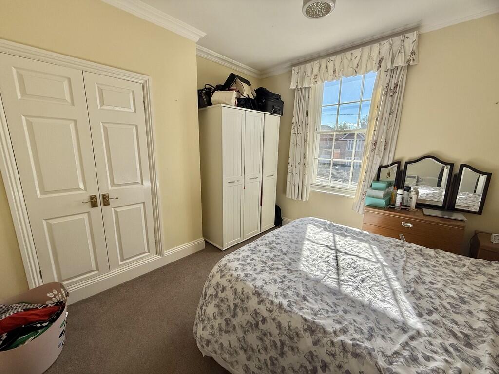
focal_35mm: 14
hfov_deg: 102.1
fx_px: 202
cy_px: 187
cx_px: 250
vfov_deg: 85.7
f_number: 2.2
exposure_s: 1/607
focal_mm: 2.22
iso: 64
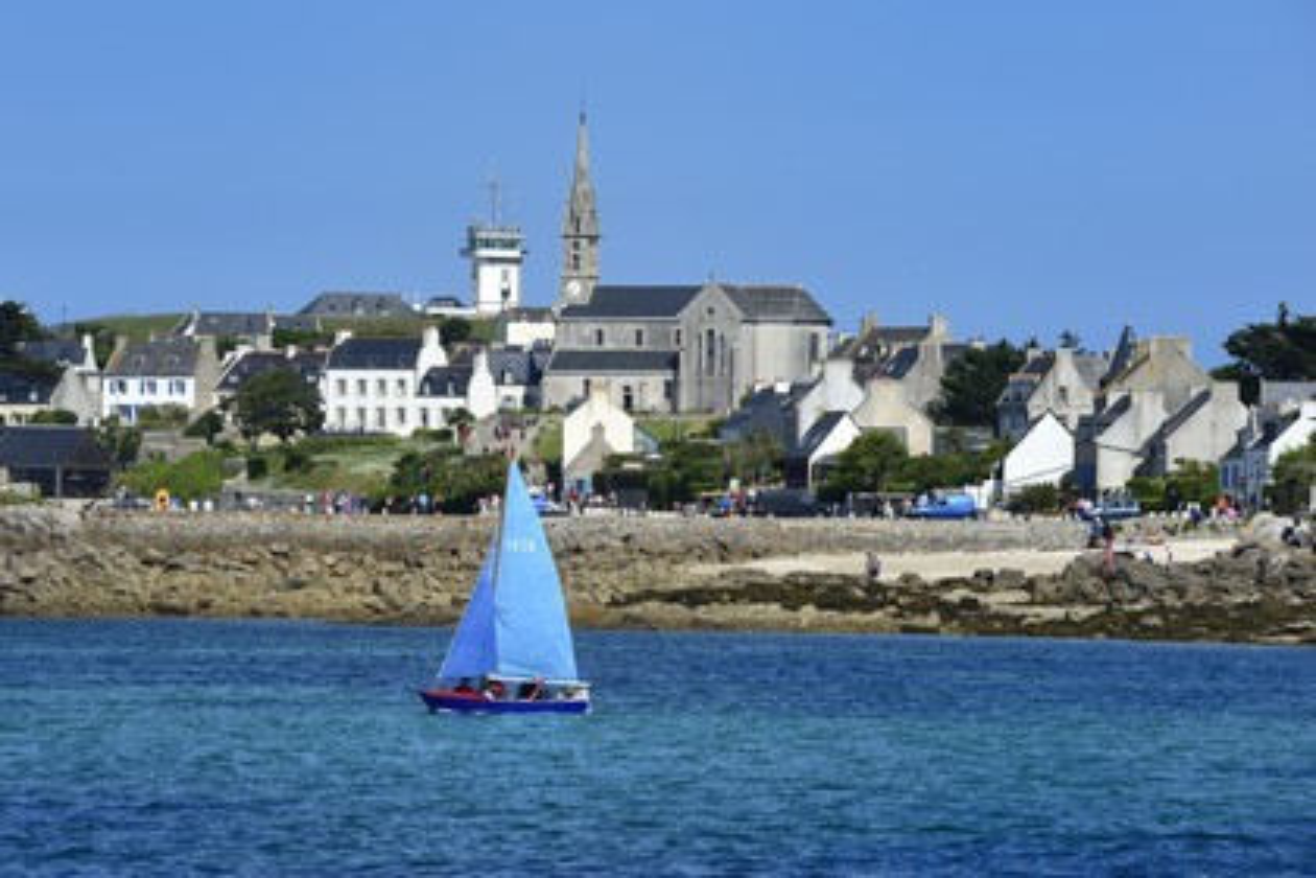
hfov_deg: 10.3
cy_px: 439
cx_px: 658
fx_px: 7311
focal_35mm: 200
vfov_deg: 6.9
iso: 200
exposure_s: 1/320
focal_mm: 200
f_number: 13
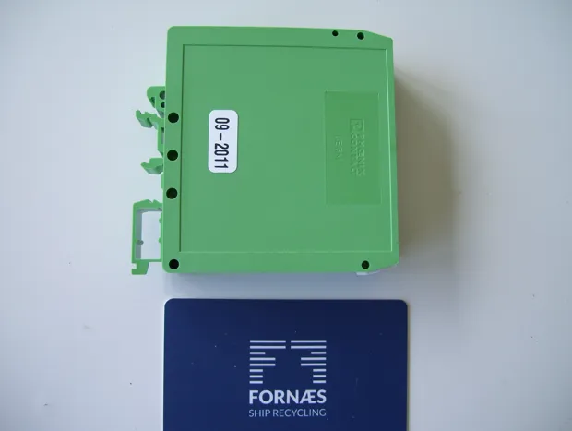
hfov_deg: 51.3
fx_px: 596
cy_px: 216
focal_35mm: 36
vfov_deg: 39.8
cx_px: 286
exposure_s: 1/160
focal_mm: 6
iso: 80
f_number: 2.7
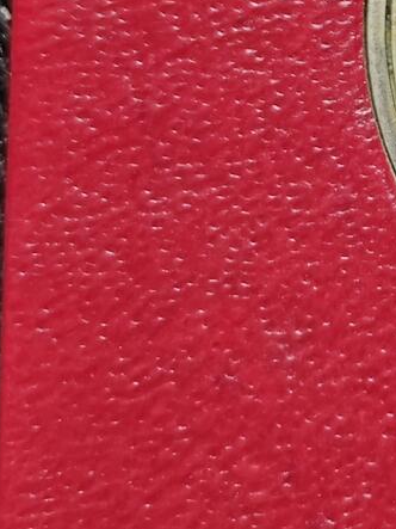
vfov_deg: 9.8
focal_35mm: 199
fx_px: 3037
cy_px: -60
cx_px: 710
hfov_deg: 7.3
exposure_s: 1/81.1
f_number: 1.6
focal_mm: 5.84
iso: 125
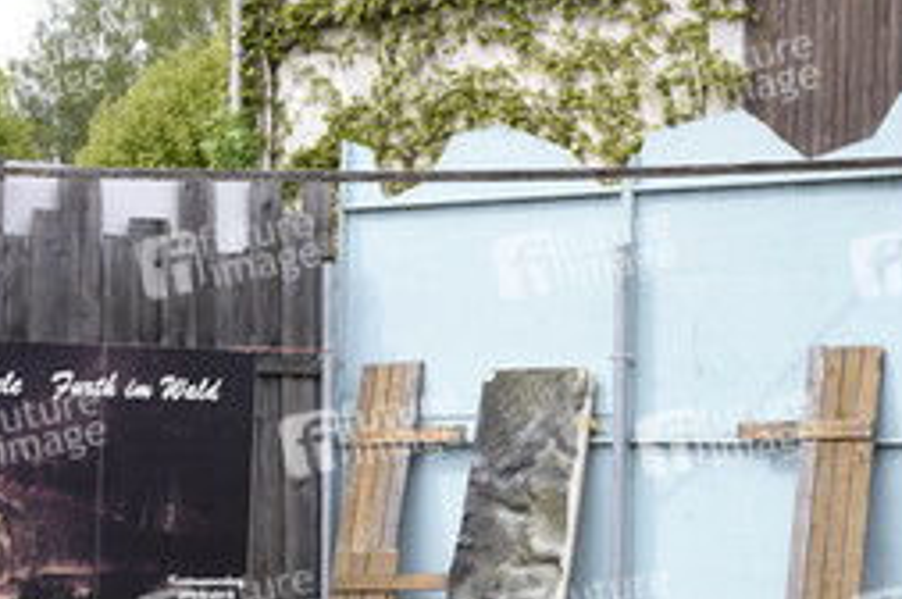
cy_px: 346
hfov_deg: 16.4
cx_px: 276
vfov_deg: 10.9
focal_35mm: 125
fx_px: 3128
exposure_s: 1/160
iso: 500
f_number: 11
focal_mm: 70
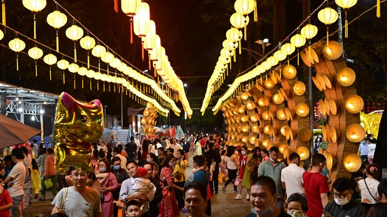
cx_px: 192
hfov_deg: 39.2
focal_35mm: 53
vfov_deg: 22.6
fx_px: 544
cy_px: 123
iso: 2500
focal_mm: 50
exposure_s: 1/100
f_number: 3.2
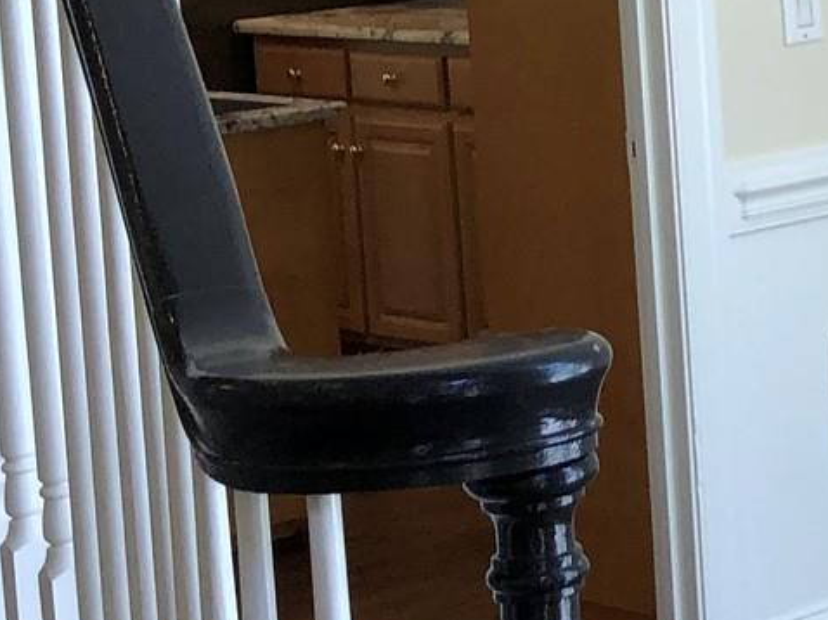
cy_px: -74
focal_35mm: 120
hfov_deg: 13.5
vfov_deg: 12.1
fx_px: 2869
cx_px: 1763
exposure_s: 1/120
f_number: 1.8
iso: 64
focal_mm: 4
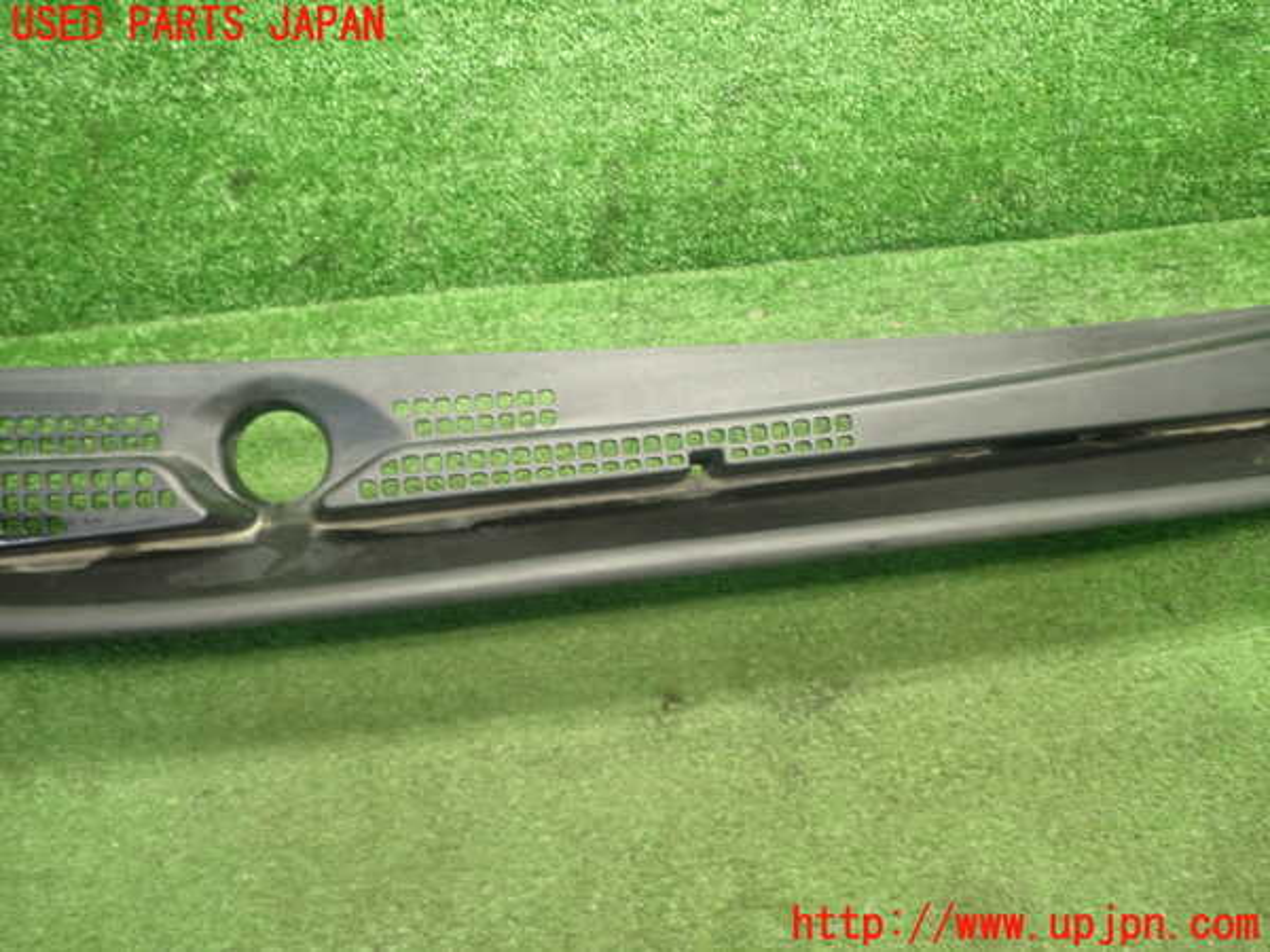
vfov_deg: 46.8
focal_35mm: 30
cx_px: 635
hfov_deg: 60.0
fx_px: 1101
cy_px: 476
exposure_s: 1/30
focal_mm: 5.4
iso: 320
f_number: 2.3
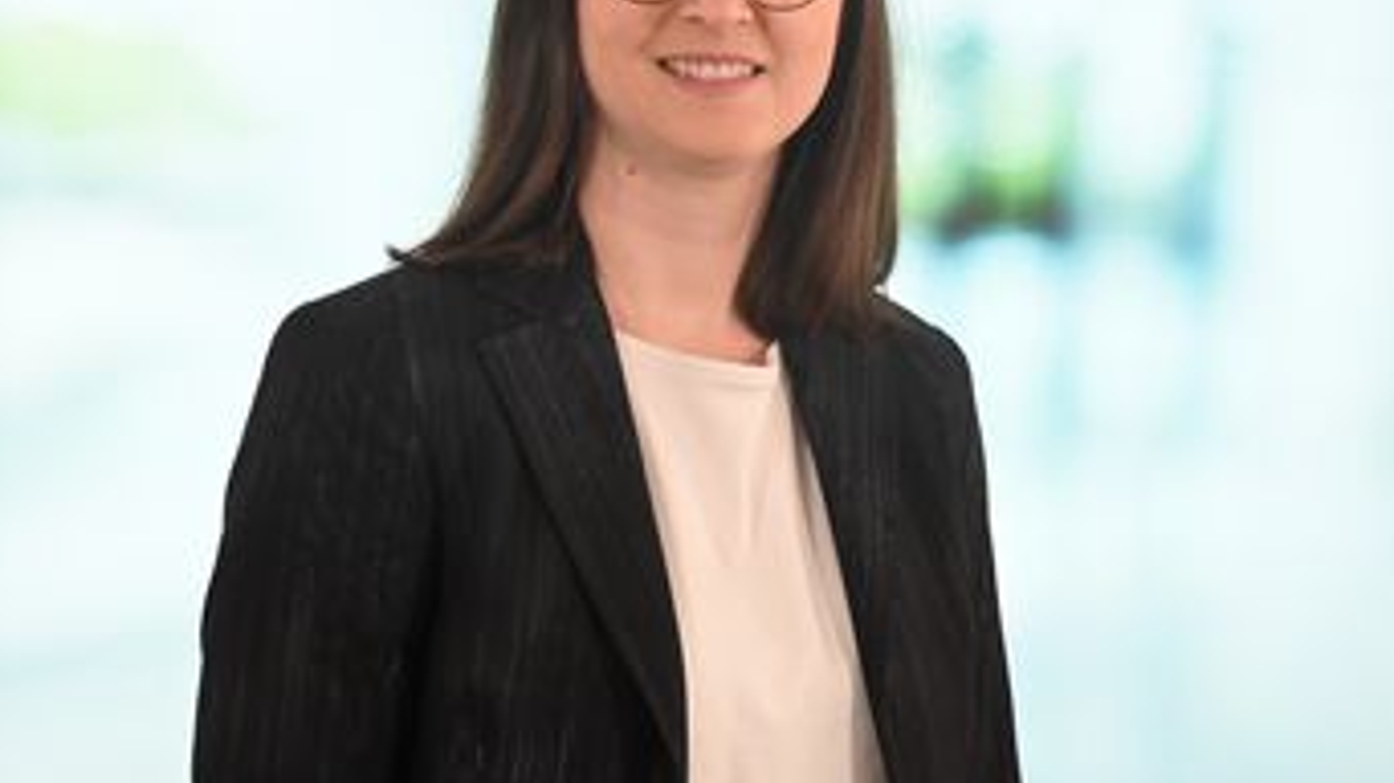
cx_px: 905
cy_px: 200
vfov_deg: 9.7
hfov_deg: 17.3
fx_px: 4581
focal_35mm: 124
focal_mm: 60
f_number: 4.8
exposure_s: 1/125
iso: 1000
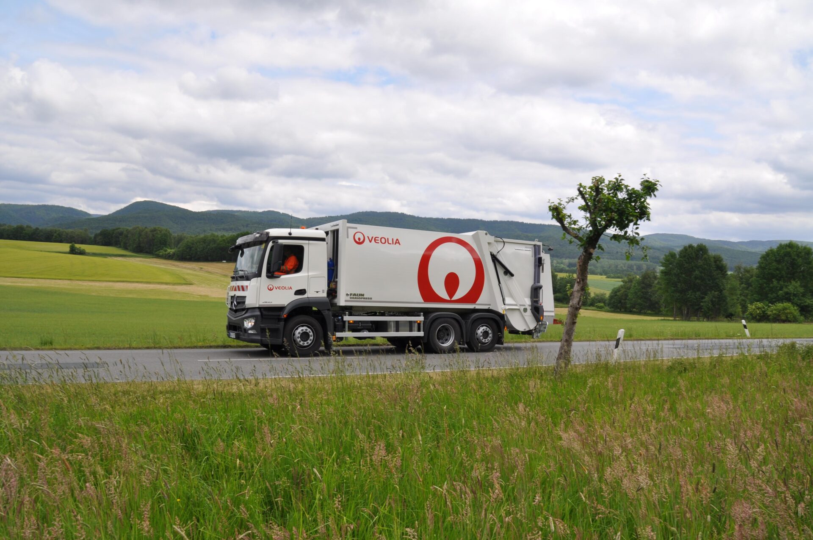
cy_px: 270
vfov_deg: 47.8
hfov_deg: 67.4
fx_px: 609
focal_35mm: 27
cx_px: 406
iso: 200
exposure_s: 1/320
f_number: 9
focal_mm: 18
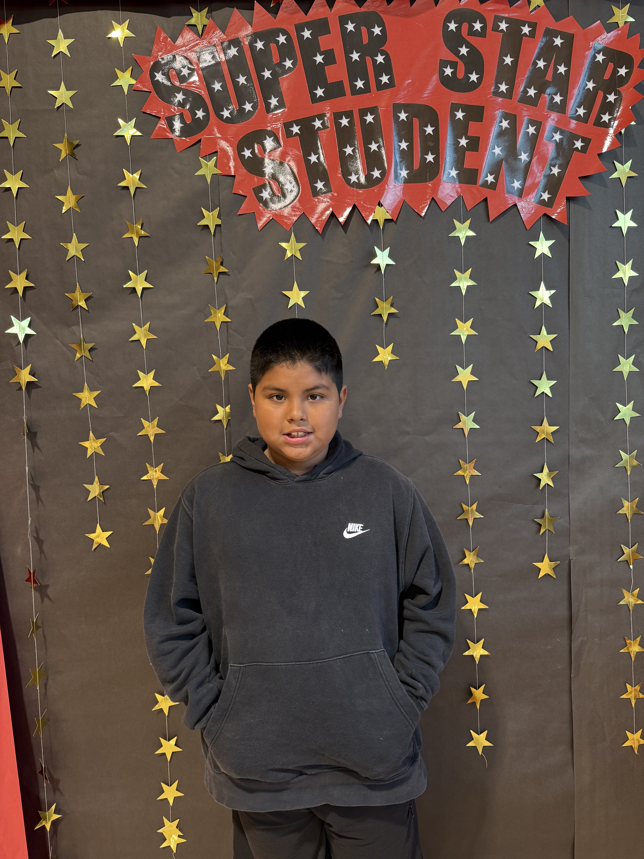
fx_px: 595
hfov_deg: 56.8
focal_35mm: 24
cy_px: 430
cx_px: 322
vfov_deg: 71.6
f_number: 1.78
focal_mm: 6.76
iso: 160
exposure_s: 1/60
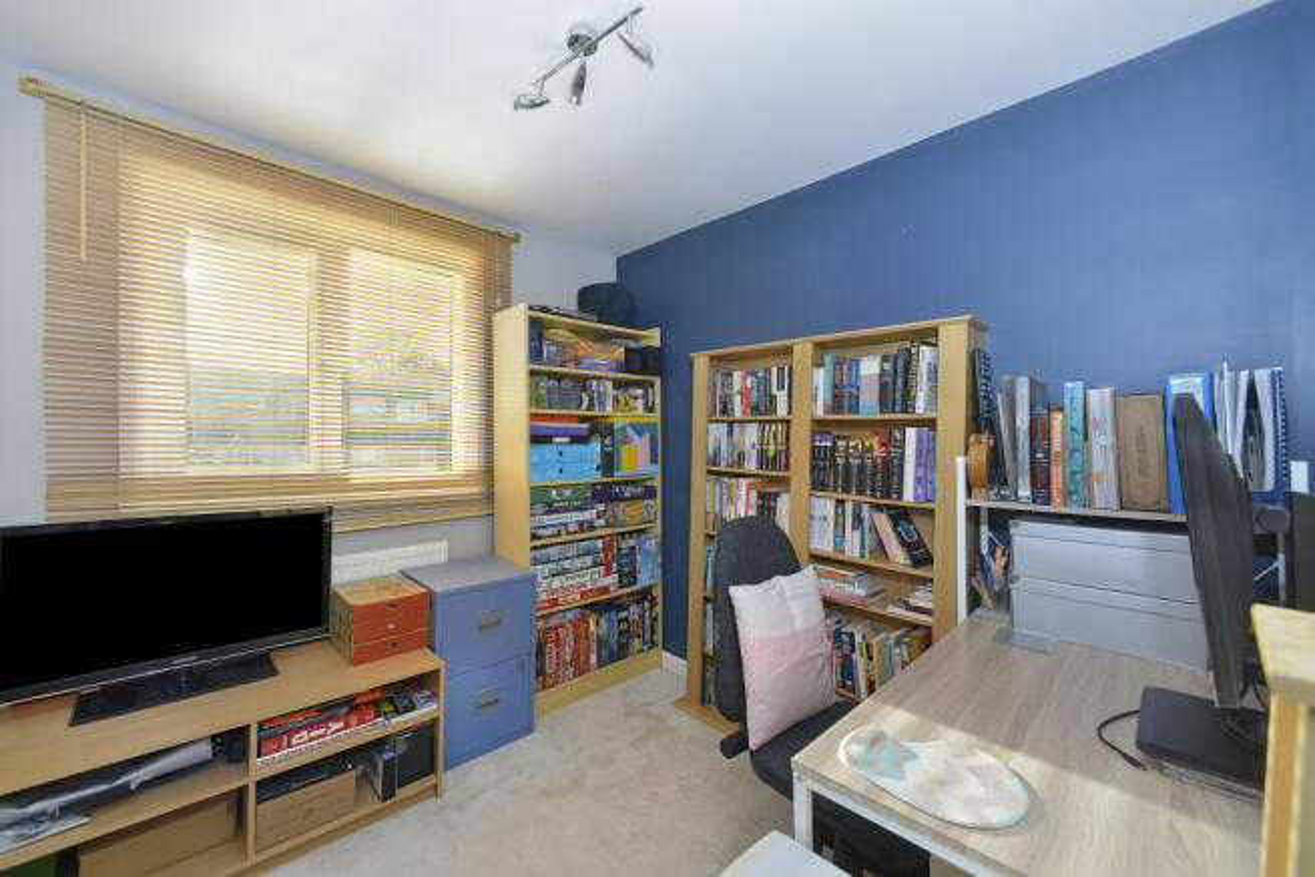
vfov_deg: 81.2
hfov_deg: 104.2
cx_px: 658
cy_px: 438
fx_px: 511
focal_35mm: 14
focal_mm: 14
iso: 400
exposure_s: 1/50
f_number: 7.1
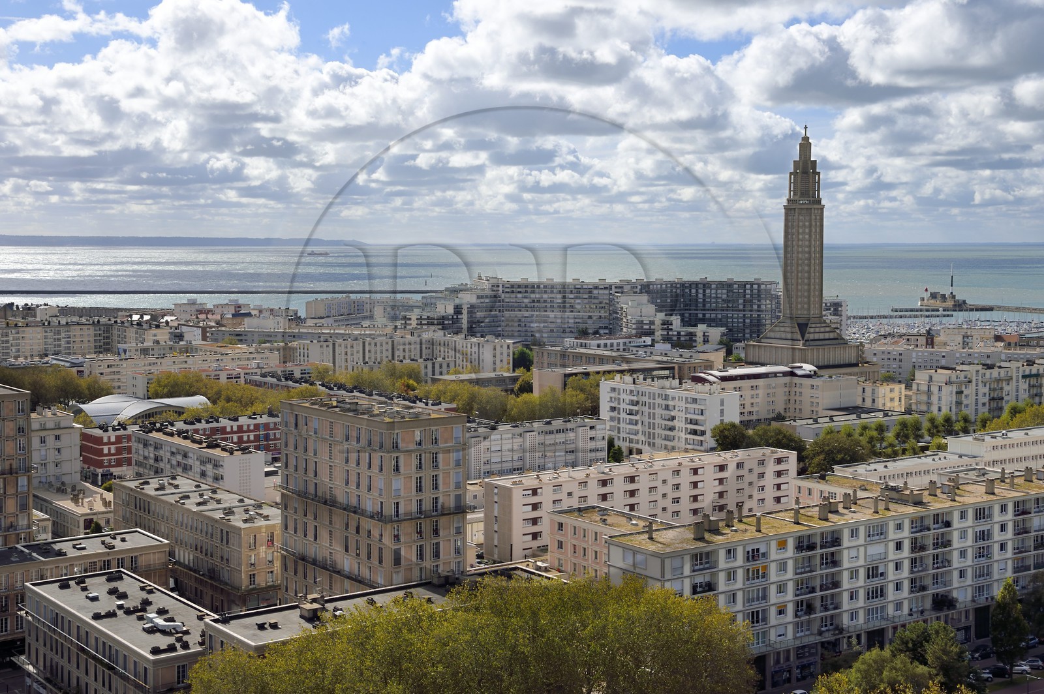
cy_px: 347
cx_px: 522
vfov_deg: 26.9
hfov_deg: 39.6
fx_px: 1449
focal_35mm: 50
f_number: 14
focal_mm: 50
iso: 200
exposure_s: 1/250
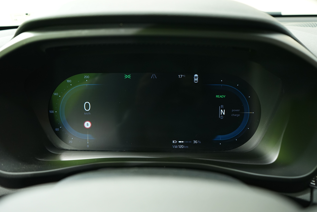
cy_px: 106
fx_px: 273
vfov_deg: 42.3
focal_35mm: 31
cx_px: 158
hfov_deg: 60.3
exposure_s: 1/10
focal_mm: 31
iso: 1000
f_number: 4
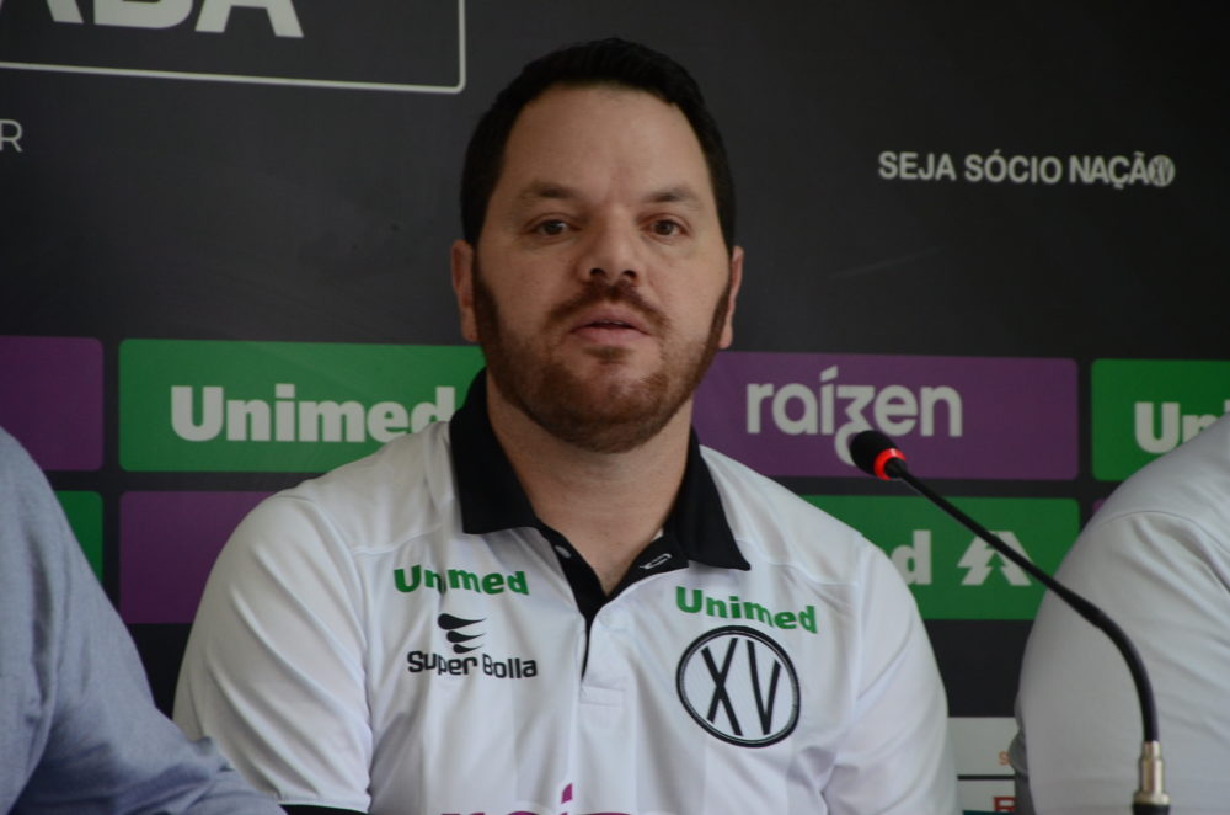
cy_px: 408
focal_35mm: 158
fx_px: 5369
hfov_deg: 13.1
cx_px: 615
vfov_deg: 8.7
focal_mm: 105
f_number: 5.6
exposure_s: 1/60
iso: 1000
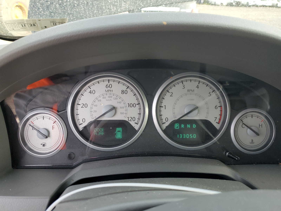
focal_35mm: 26
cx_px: 140
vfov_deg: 53.1
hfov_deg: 67.3
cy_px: 106
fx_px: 211
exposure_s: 1/167
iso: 50
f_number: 1.5
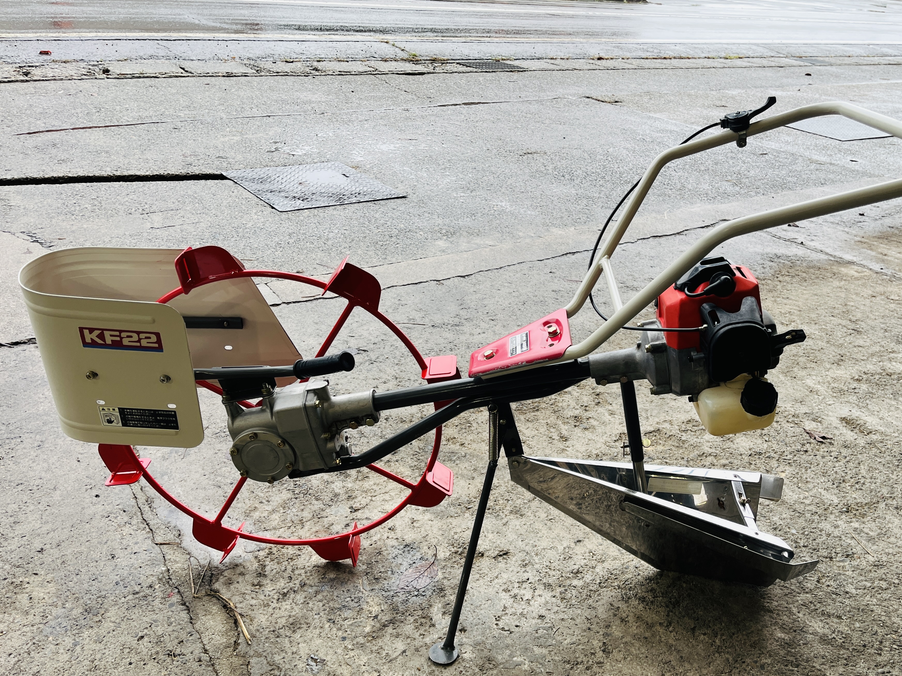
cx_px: 512
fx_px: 782
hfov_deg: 59.7
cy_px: 356
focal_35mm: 30
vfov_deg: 46.8
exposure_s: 1/121
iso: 40
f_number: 1.6
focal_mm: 5.1
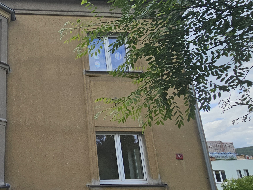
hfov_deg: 52.9
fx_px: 219
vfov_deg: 46.8
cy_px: 100
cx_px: 27
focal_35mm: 30
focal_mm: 2.2
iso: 50
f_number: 2.2
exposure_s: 1/1441
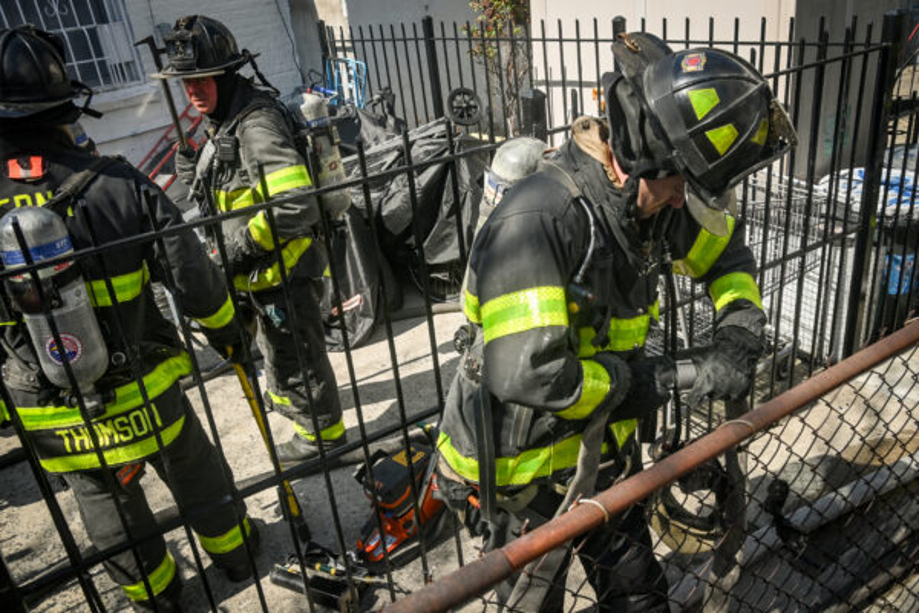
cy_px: 306
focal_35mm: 30
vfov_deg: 43.6
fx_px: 766
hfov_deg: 61.9
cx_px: 460
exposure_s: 1/640
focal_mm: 30
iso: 400
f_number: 8
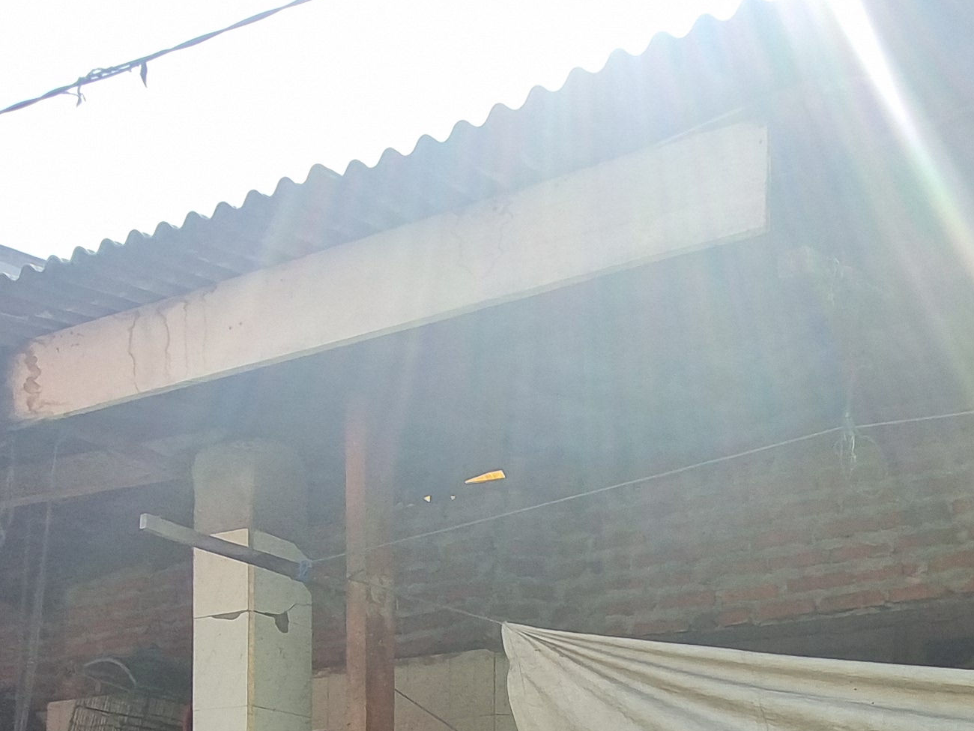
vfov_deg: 30.8
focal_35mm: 40
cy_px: 864
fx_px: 1125
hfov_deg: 45.4
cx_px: 713
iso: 50
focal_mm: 1.74
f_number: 2.2
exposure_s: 1/638
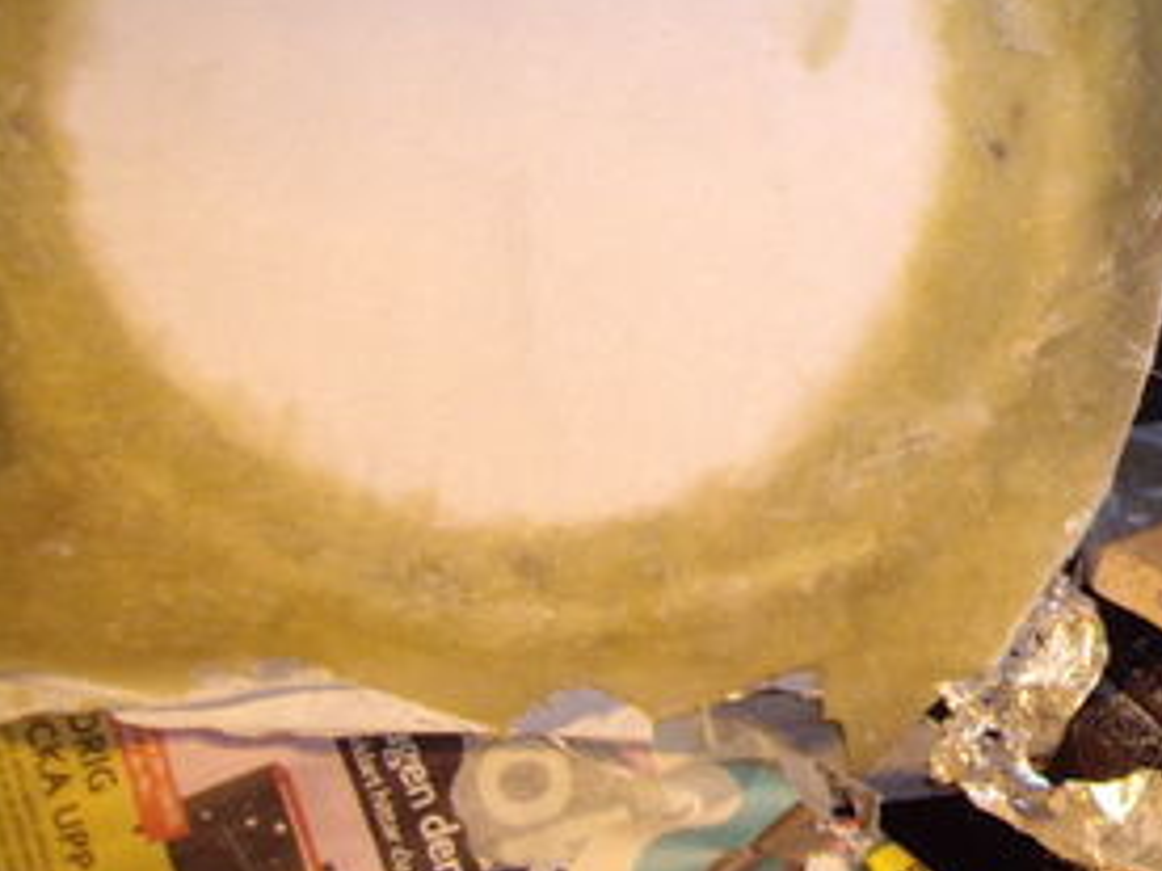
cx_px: 1335
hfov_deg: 21.0
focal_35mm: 88
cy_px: 84
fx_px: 2954
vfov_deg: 16.6
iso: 200
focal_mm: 6.2
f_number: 2.7
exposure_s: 1/40
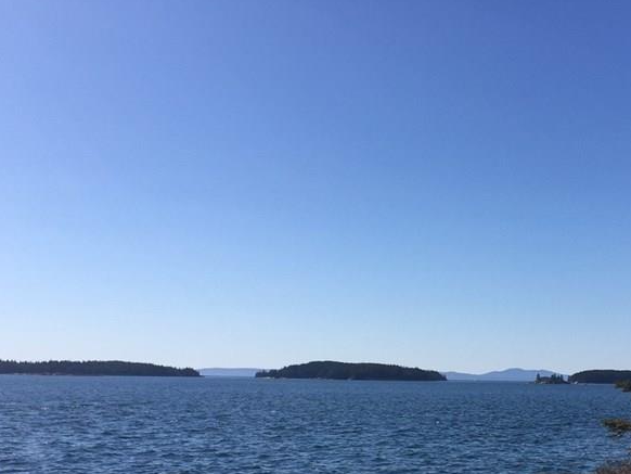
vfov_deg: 28.0
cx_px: 465
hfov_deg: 36.7
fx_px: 930
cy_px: 375
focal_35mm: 51
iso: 32
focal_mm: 4.15
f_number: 2.2
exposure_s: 1/3300
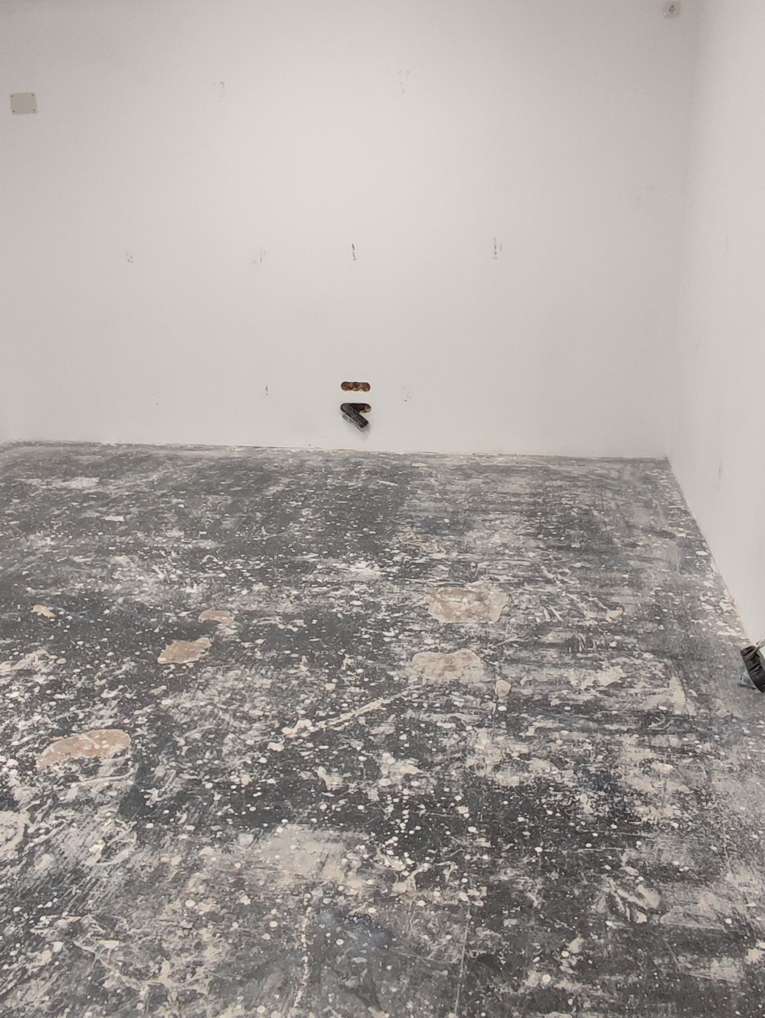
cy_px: 488
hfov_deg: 45.5
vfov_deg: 58.3
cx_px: 387
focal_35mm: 31
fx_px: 912
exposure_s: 1/50
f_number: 2.2
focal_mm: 1.65
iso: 231
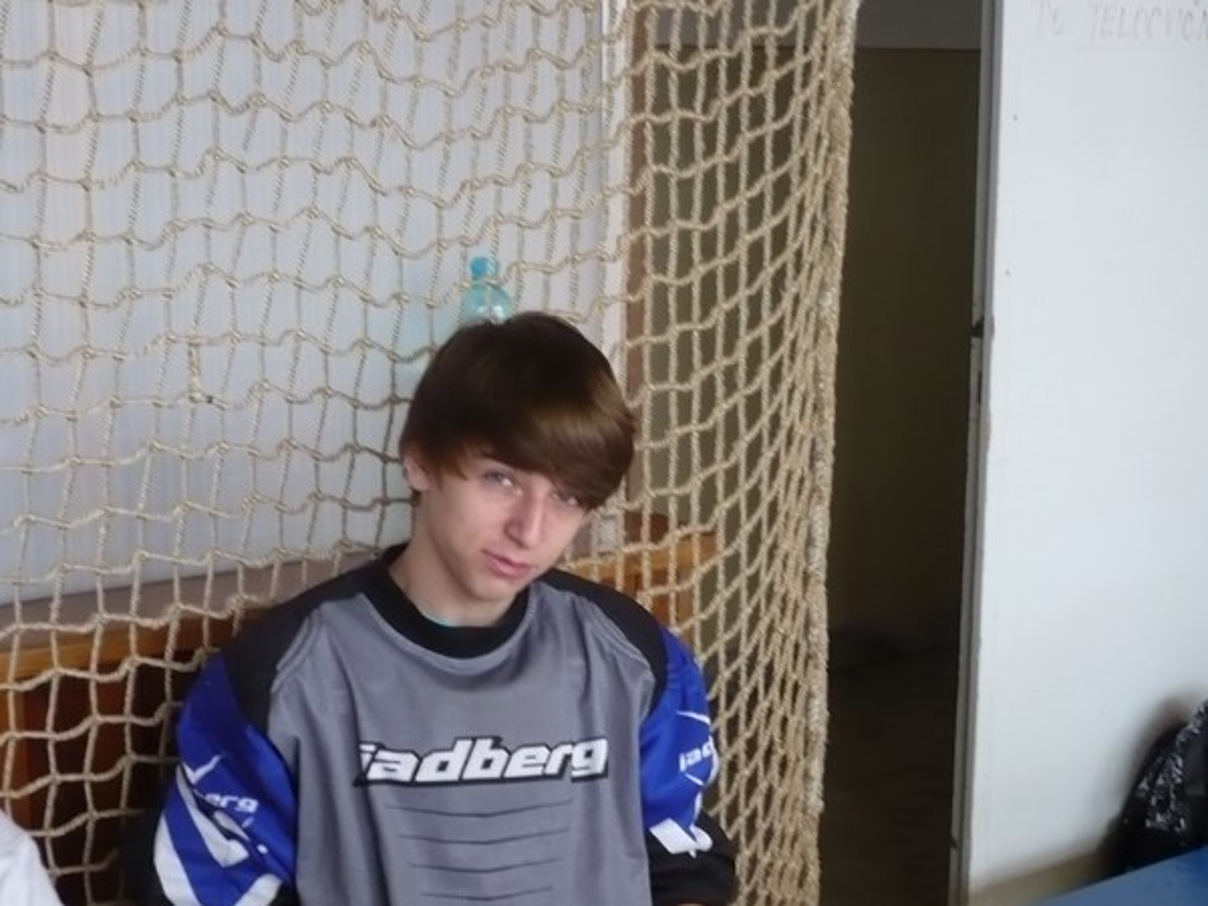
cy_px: 453
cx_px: 604
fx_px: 2129
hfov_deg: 31.7
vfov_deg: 24.0
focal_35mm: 61
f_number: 3.2
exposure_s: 1/30
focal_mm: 7.5
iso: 200
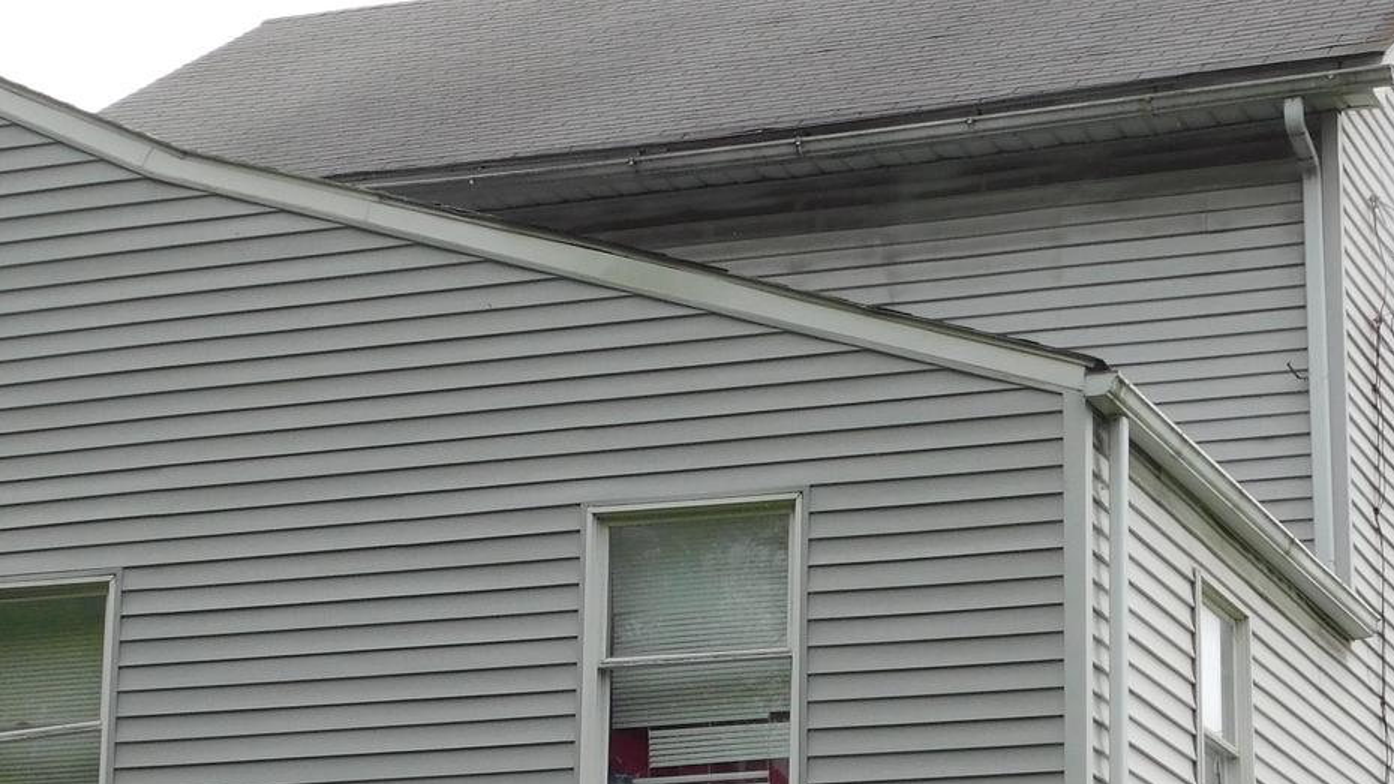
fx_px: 3992
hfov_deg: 19.8
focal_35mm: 108
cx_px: 540
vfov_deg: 11.2
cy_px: 550
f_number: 3.7
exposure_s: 1/1000
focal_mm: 8
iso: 125
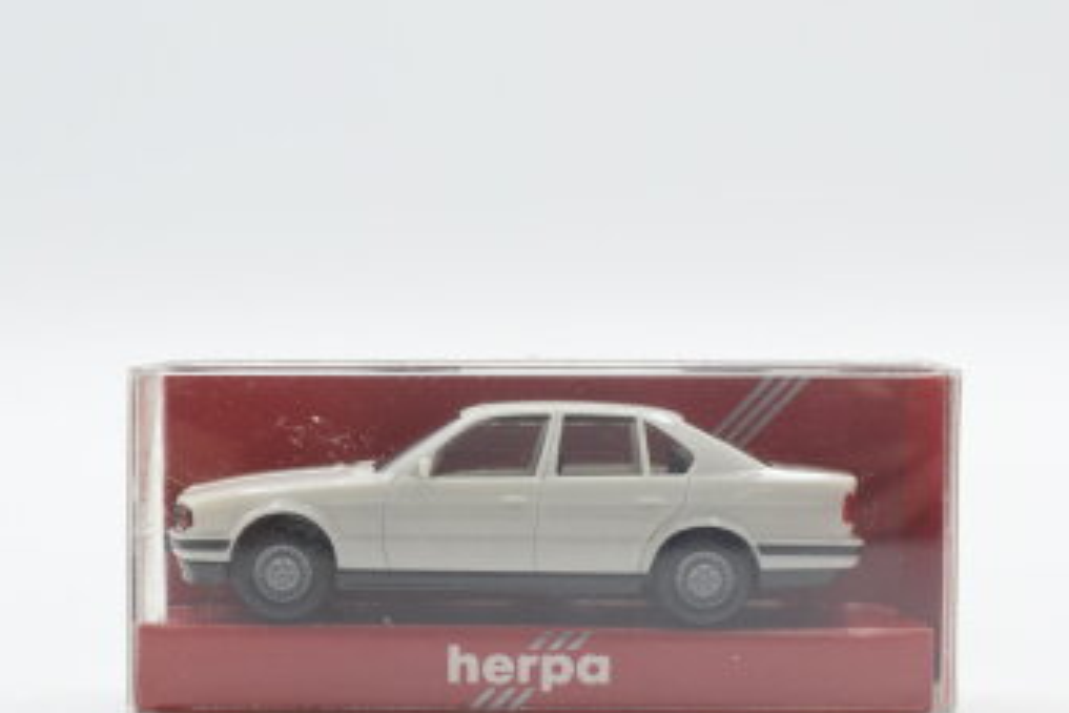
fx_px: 2758
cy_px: 528
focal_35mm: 93
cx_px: 533
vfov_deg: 14.7
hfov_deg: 21.9
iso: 400
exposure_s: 1/160
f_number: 8
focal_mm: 35
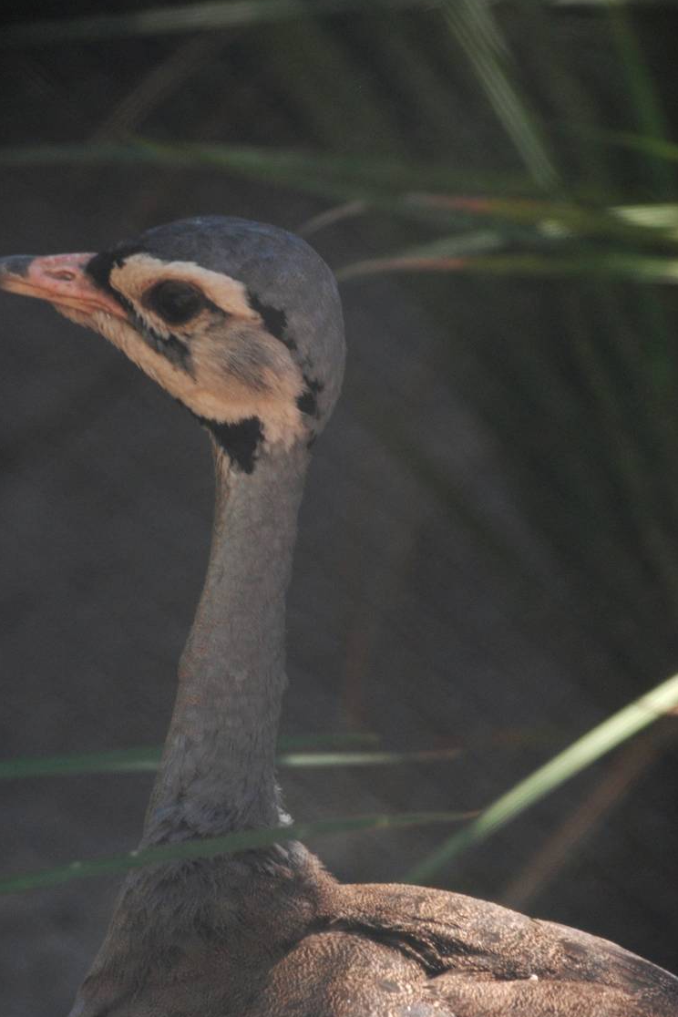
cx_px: 193
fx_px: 10339
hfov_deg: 3.8
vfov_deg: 5.6
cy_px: 648
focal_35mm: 366
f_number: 4.8
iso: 400
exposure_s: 1/200
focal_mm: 170
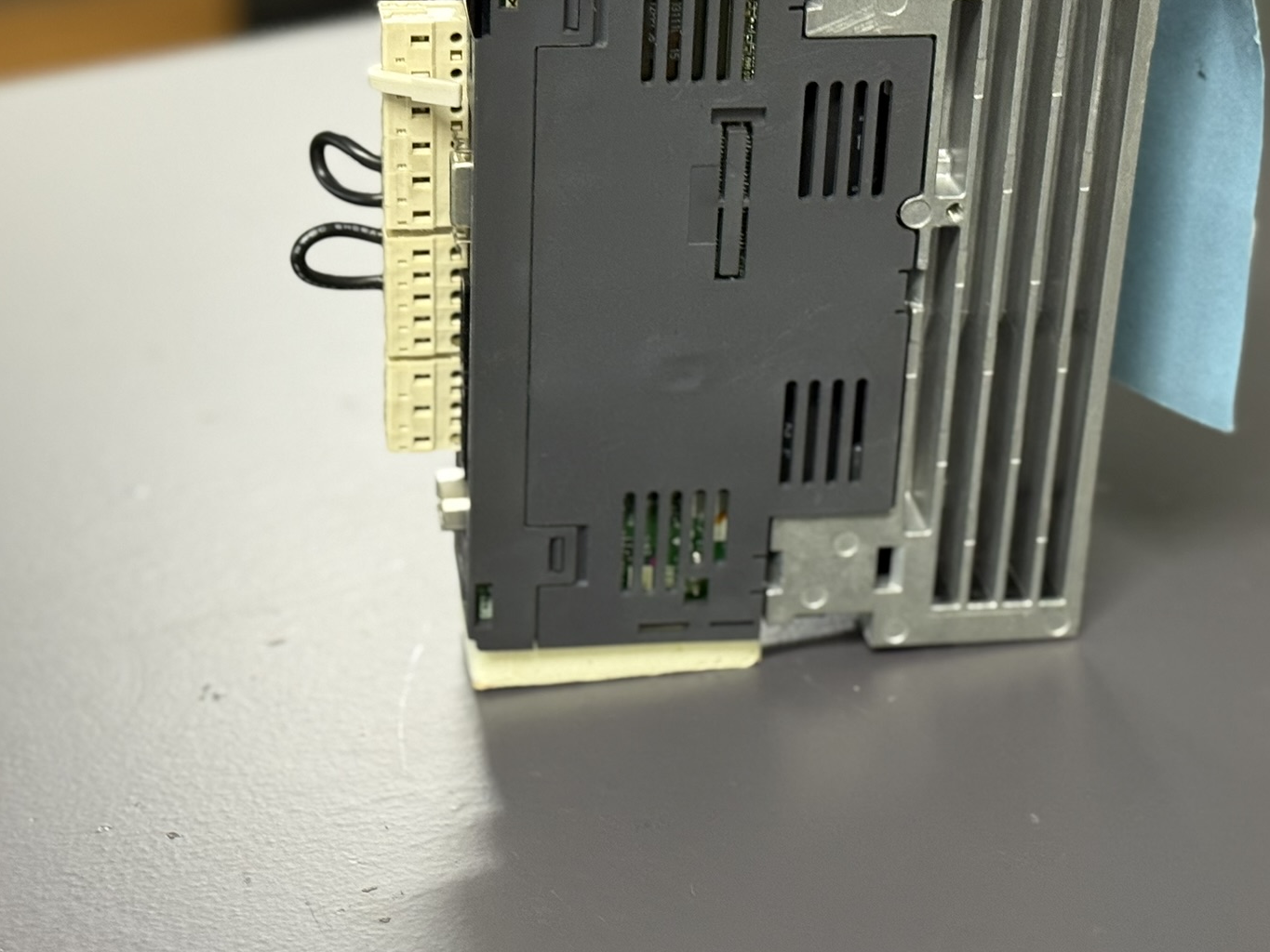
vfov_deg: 20.4
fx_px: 2642
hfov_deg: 27.0
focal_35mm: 72
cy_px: 439
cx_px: 601
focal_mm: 6.76
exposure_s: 1/50
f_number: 1.78
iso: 250
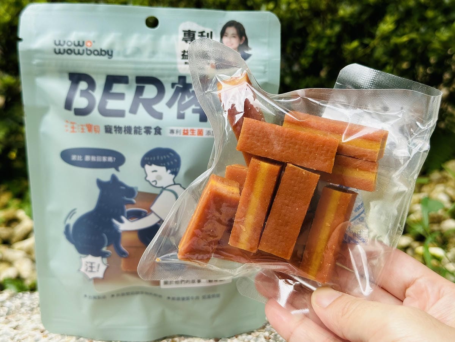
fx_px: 631
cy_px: 171
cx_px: 228
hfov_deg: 39.7
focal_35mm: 48
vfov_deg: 30.3
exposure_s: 1/127
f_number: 1.78
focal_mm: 6.86
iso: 40
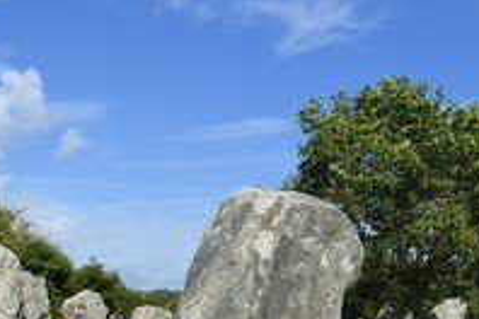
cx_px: 169
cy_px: 317
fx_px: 905
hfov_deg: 29.5
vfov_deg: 19.5
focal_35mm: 68
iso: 400
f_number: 18
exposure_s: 1/250
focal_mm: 32
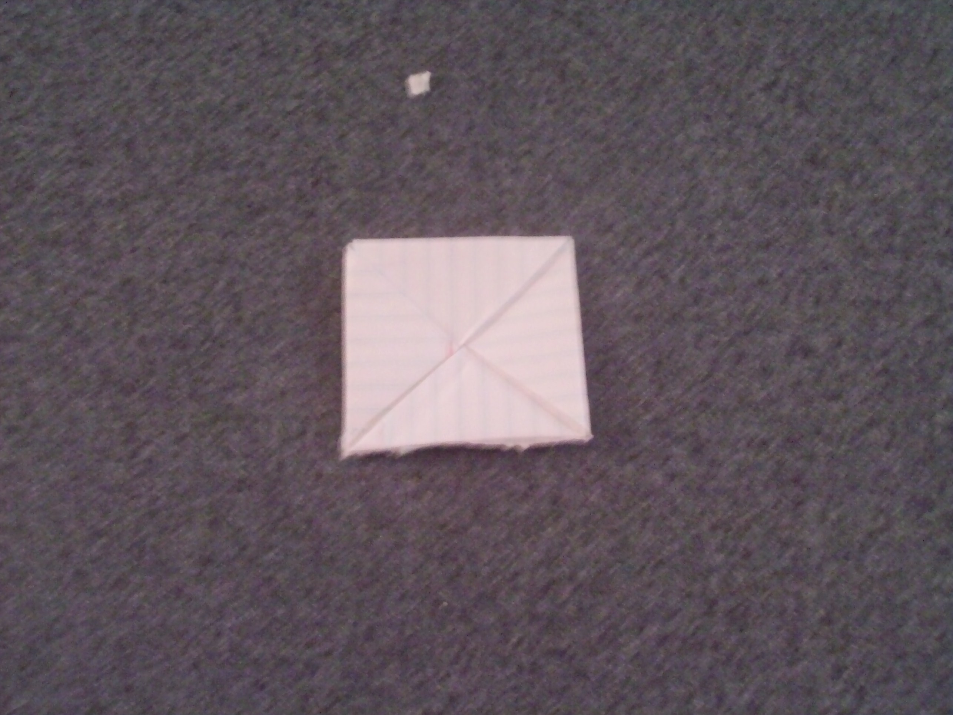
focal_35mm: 45
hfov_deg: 42.1
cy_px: 358
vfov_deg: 32.2
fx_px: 1239
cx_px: 476
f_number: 3
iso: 160
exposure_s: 1/8
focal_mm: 7.6
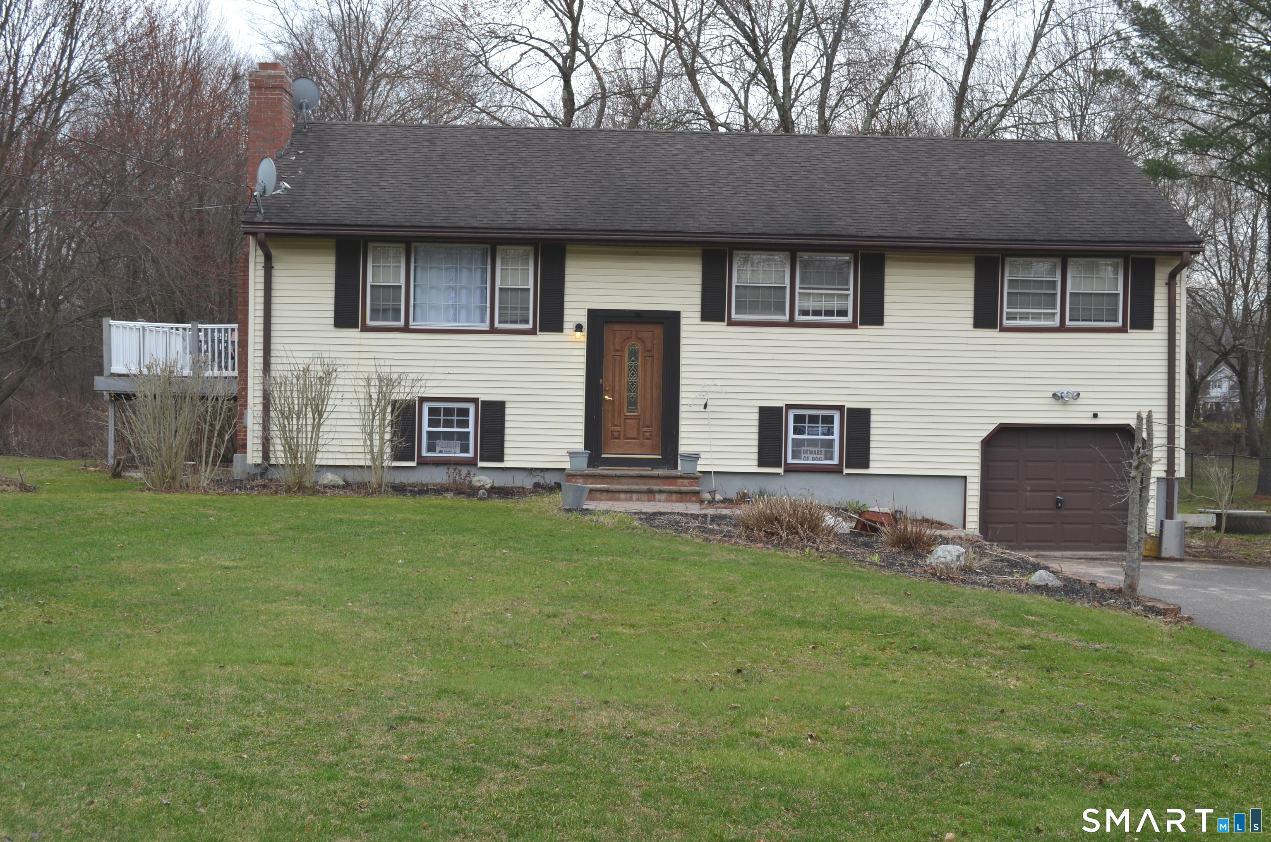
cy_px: 421
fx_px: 1586
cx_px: 636
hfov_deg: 43.7
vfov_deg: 29.7
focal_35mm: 45
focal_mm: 30
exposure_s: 1/200
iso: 200
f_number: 7.1
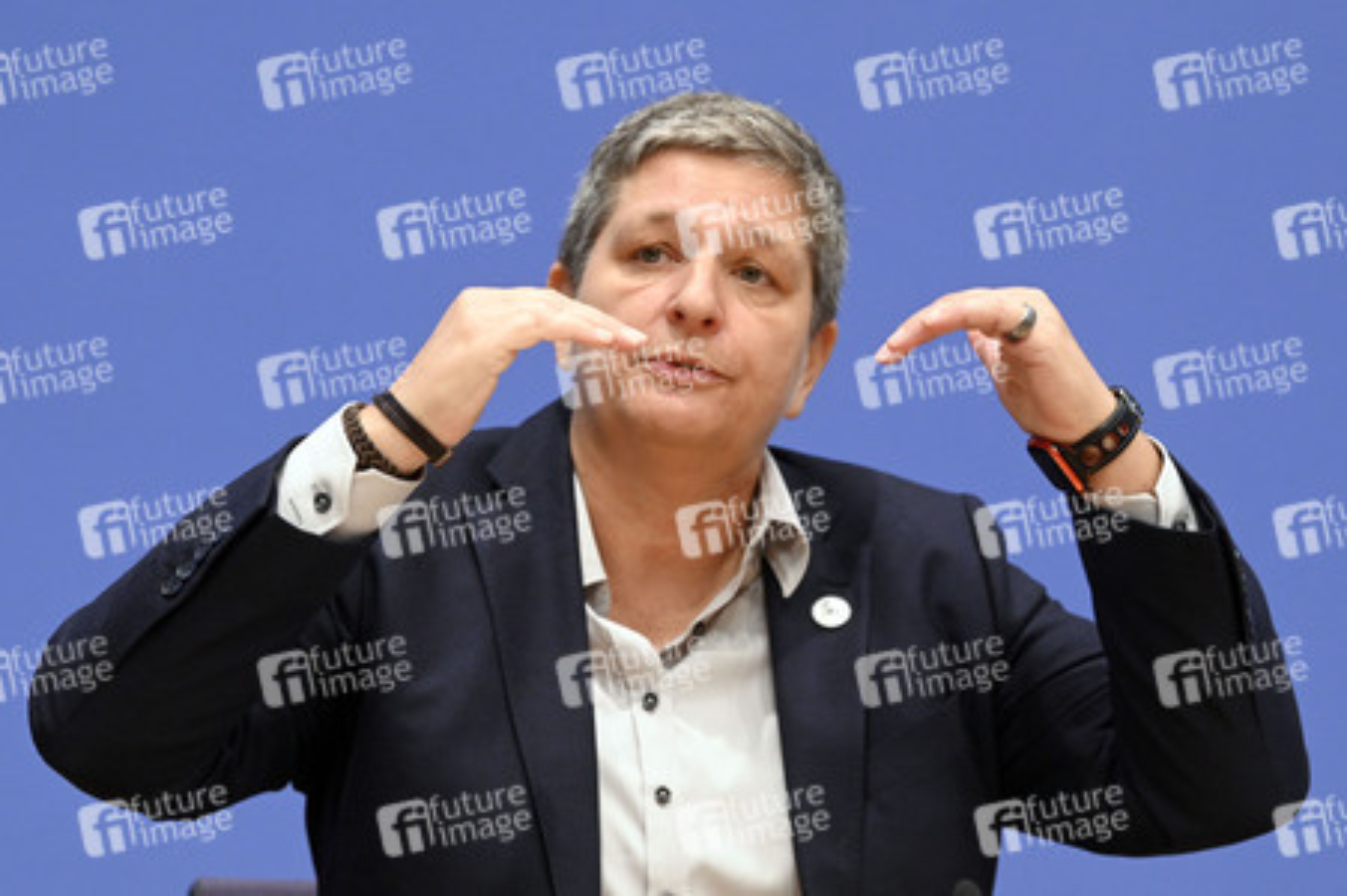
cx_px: 674
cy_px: 448
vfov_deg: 13.4
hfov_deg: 20.0
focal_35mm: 102
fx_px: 3814
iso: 5000
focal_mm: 102
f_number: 5.6
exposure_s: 1/500
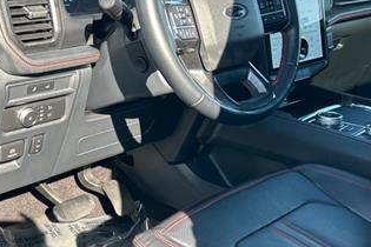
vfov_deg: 24.6
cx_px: 164
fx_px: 567
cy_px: 153
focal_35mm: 55
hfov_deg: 36.2
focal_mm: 5.7
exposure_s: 1/176
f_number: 1.5
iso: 40
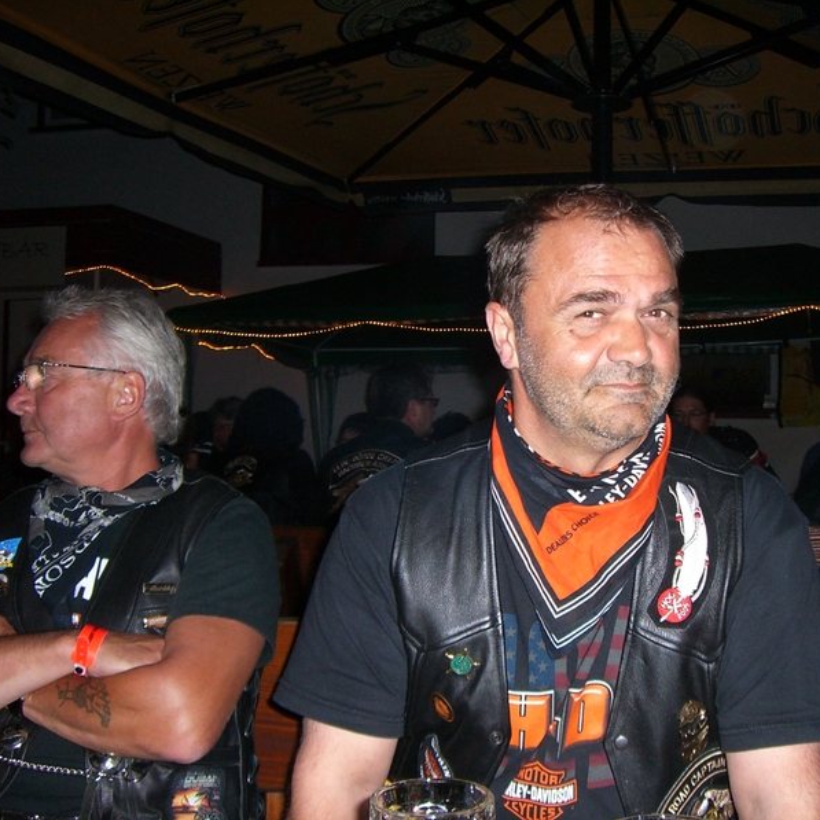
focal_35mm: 45
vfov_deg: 37.6
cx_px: 530
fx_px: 1206
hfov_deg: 37.2
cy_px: 409
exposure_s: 1/60
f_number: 2.7
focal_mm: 6.2
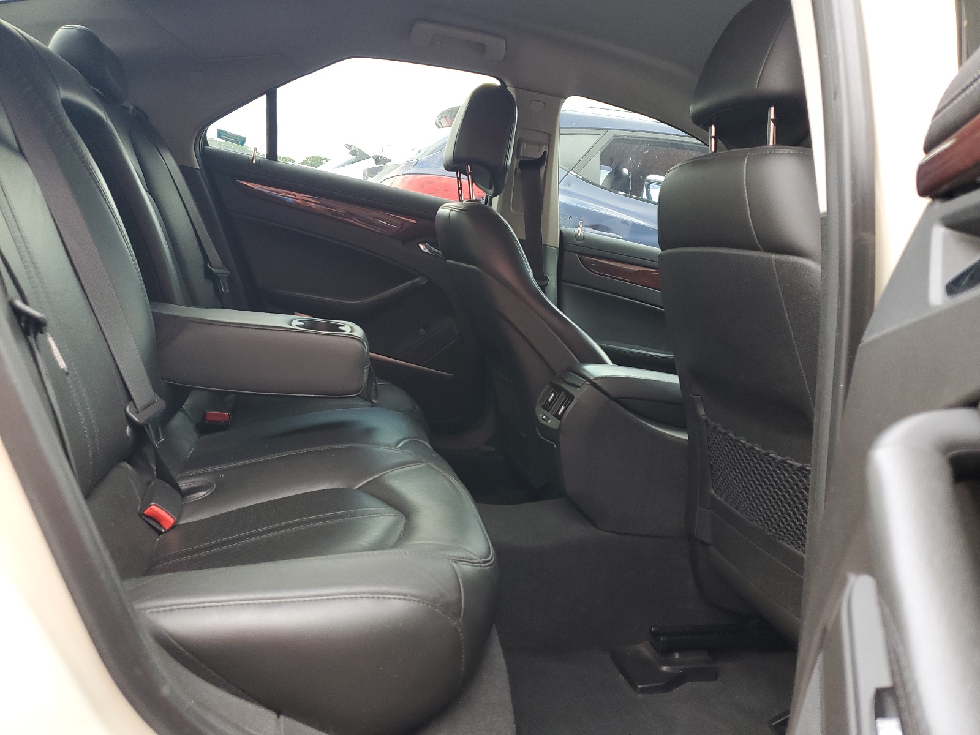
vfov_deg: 53.1
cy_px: 368
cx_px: 490
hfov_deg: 67.3
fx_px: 736
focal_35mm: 26
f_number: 1.5
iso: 84
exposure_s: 1/60.2
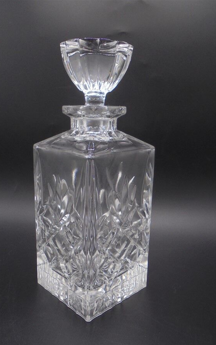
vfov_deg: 61.2
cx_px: 101
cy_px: 174
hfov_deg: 40.6
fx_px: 292
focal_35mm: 31
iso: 100
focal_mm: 5.3
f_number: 3.7
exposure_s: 1/125
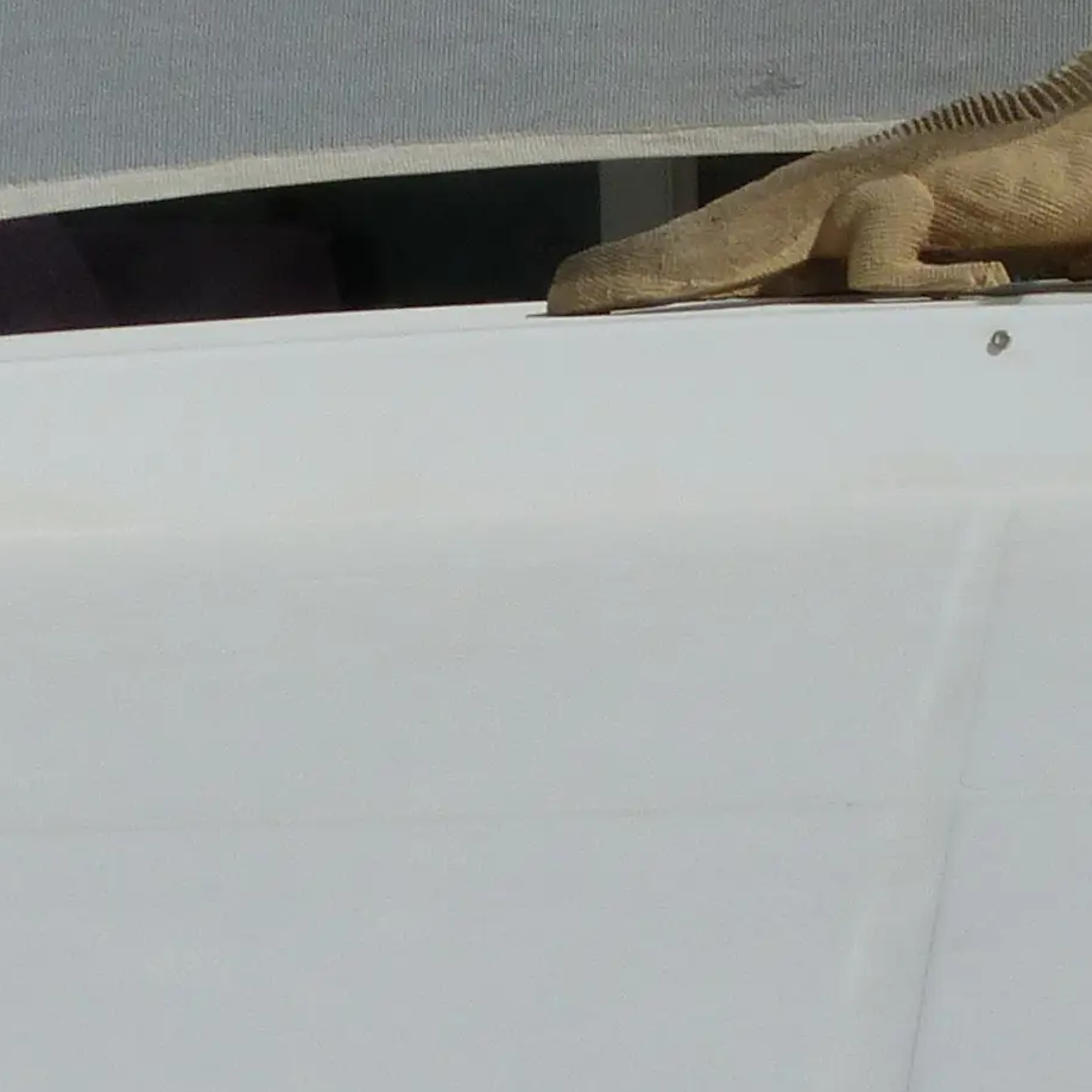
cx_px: 1115
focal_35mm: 100
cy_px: -7
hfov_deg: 17.0
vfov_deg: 17.0
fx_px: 3569
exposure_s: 1/1600
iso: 100
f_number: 7.1
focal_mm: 4.5
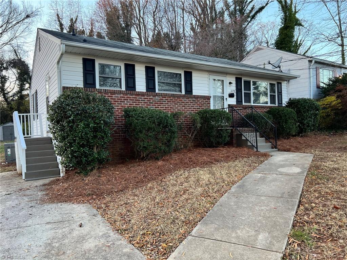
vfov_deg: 53.1
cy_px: 130
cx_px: 174
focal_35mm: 26
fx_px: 261
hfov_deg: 67.3
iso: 80
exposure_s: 1/121
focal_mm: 5.7
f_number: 1.5
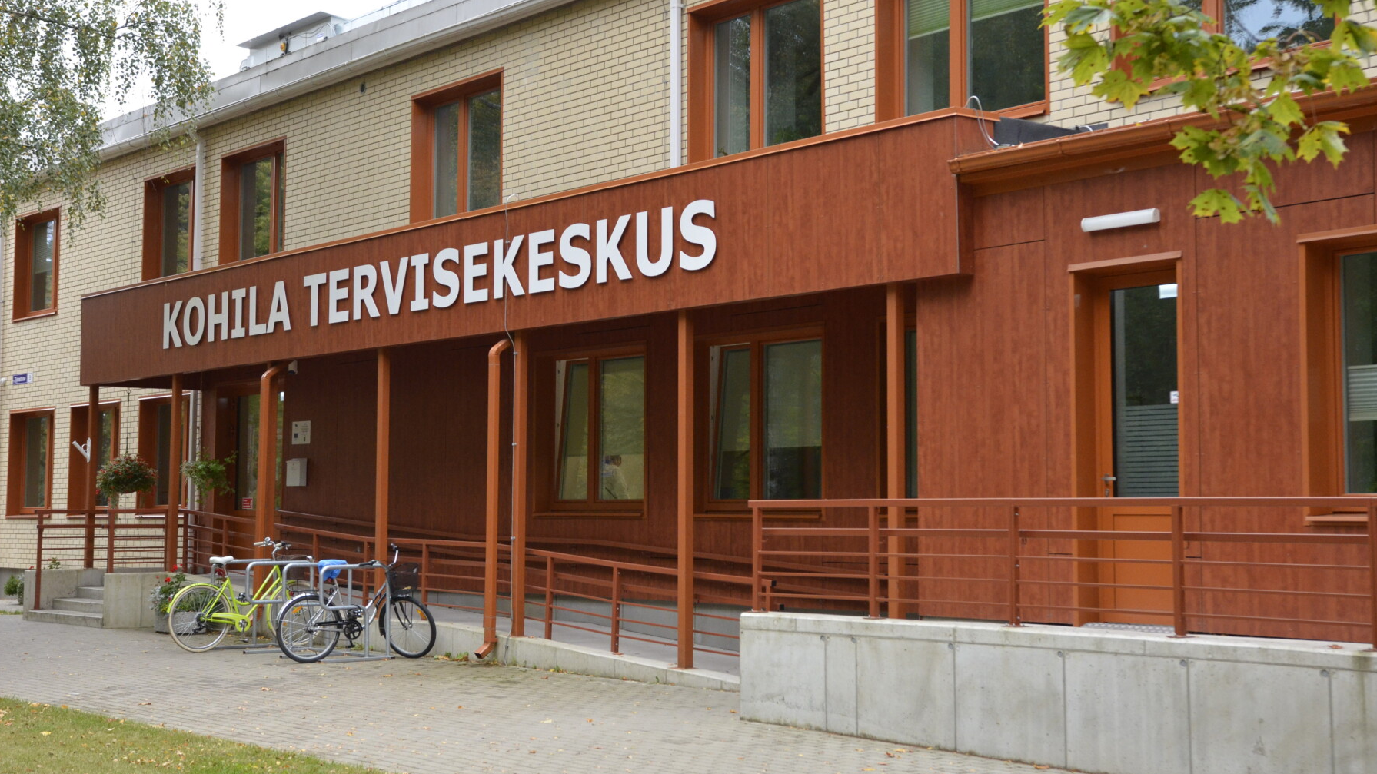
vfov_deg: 21.6
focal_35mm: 56
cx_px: 688
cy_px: 355
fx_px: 2027
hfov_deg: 37.5
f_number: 4.5
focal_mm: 35
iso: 1250
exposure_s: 1/400
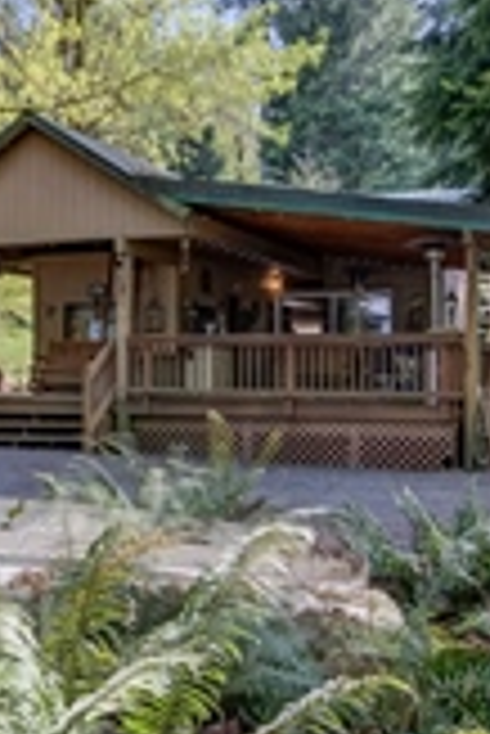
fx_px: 998
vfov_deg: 40.3
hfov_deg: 27.5
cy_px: 369
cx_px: 198
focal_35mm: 49
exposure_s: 1/60
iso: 200
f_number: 9
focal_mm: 16
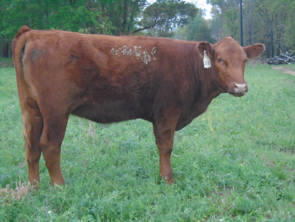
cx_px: 148
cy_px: 111
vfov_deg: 21.6
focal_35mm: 68
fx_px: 580
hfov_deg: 28.6
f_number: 5.5
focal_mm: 12
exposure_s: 1/125
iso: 800
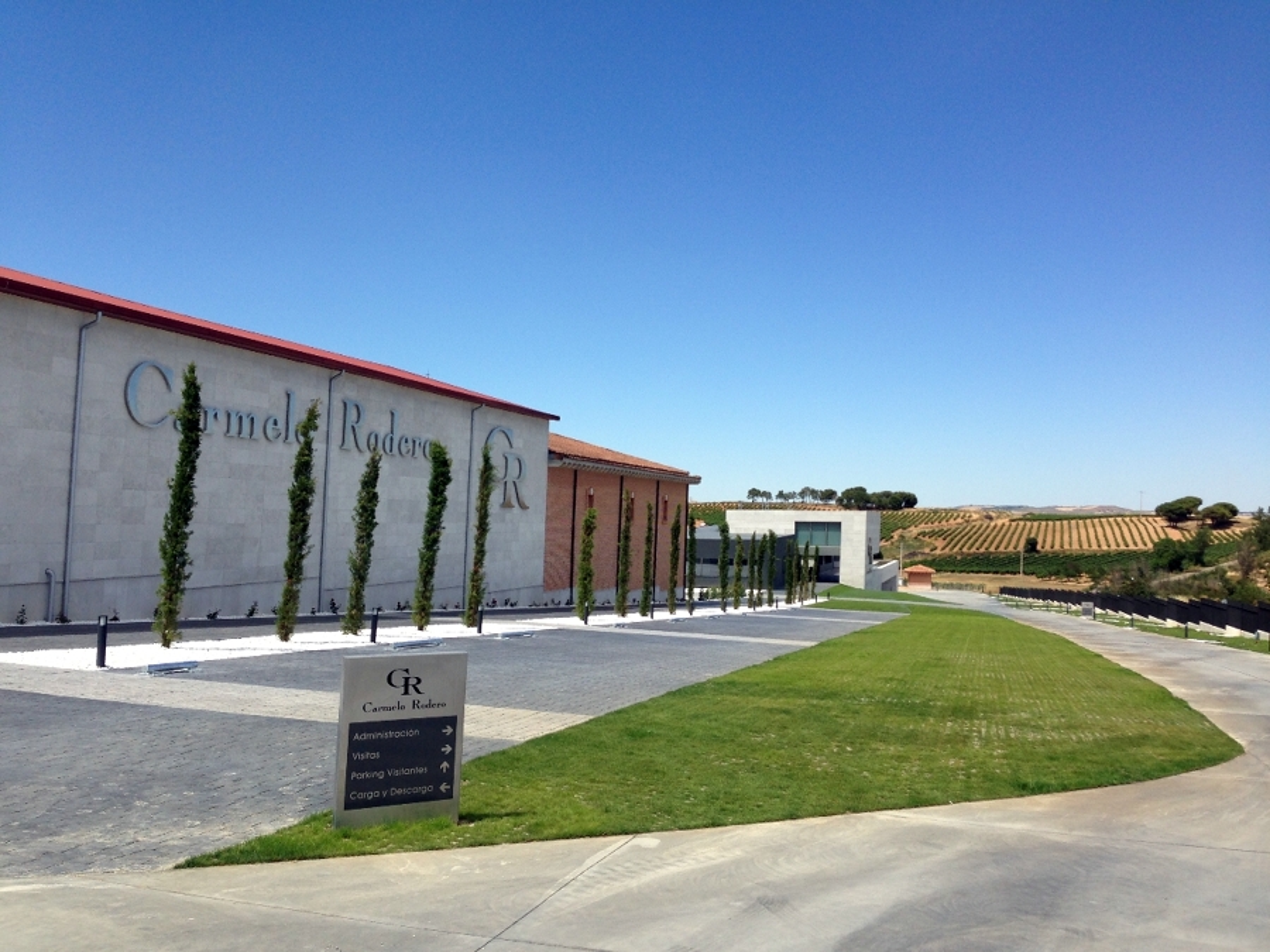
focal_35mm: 33
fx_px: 1211
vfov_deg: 42.9
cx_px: 635
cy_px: 476
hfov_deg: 55.4
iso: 50
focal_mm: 4.13
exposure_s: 1/1506
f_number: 2.4
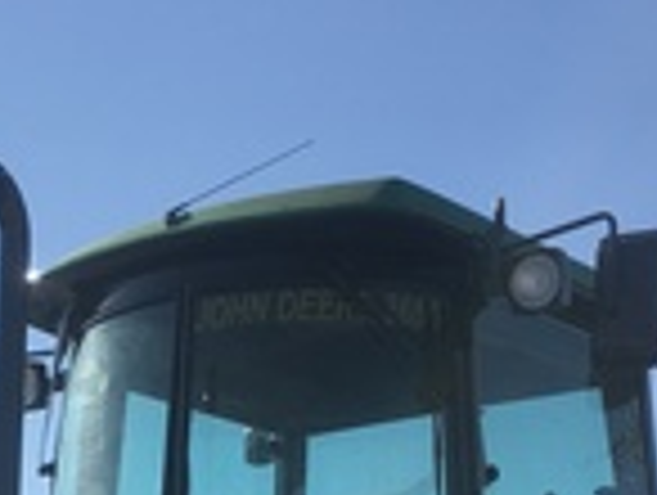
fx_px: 2072
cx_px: 119
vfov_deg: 12.5
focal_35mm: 109
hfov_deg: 17.8
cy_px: 886
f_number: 2.2
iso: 25
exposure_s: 1/1425
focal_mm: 4.15
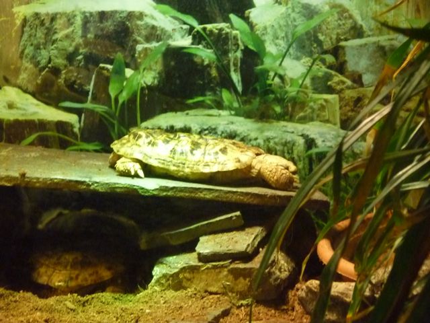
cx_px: 215
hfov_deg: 25.7
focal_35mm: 76
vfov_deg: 19.4
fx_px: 944
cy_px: 162
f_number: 4.9
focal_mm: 13.6
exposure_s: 1/50
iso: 1600
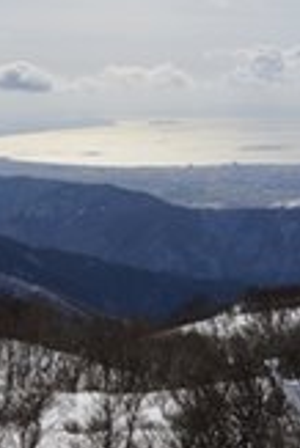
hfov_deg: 15.8
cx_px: 39
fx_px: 1073
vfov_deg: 23.5
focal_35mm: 86
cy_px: 309
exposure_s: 1/640
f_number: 11
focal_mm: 35
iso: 100
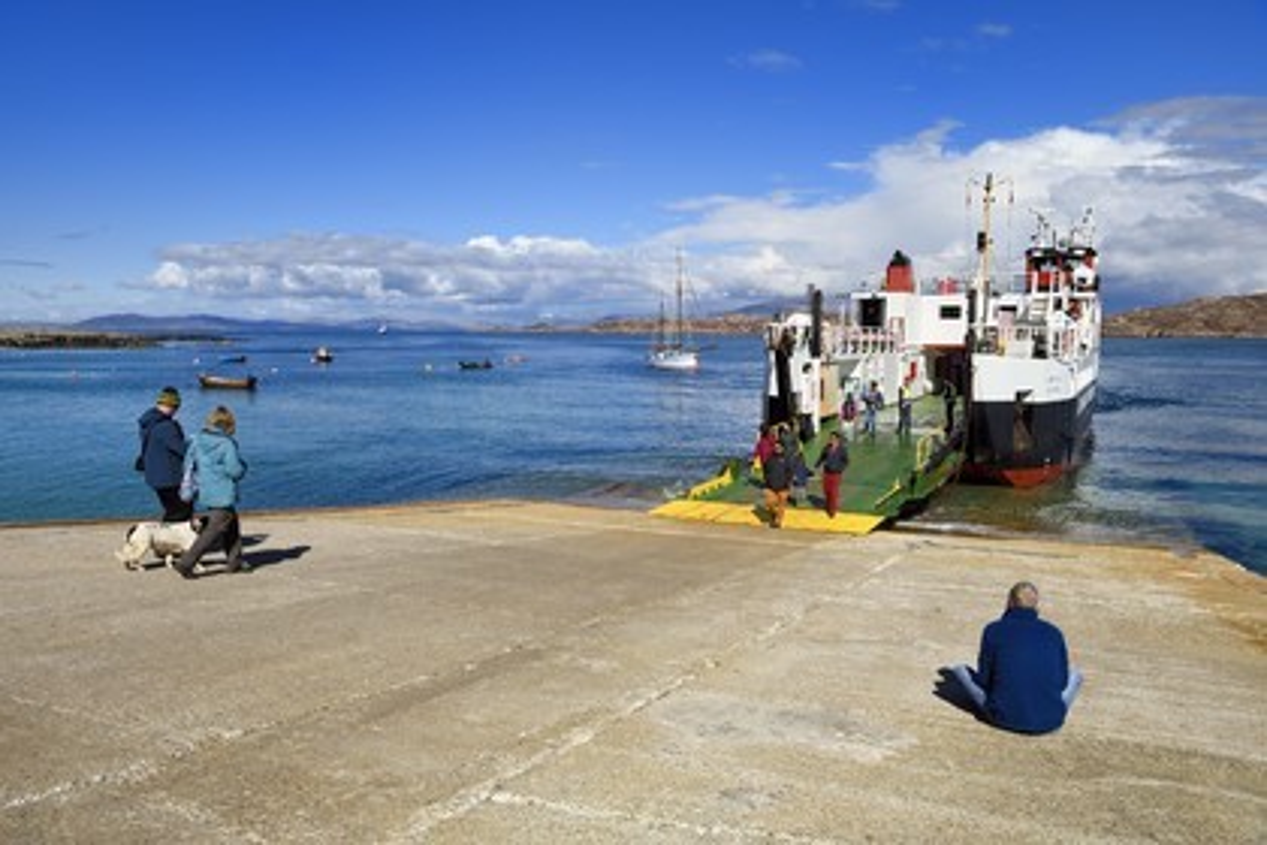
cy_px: 422
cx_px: 634
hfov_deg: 63.7
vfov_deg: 45.0
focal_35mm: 29
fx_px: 1021
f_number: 16
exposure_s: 1/320
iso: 200
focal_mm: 29
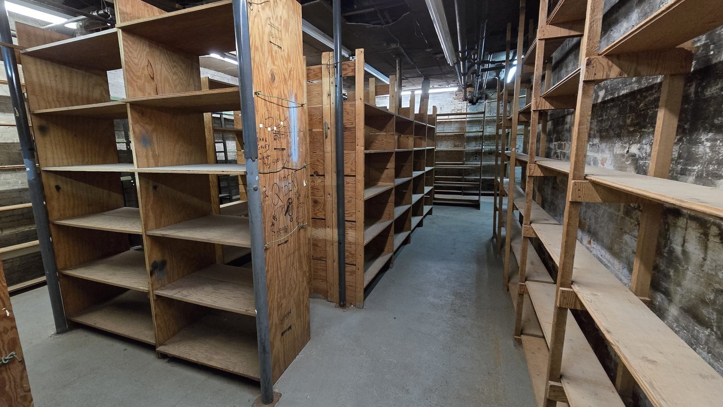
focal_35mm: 15
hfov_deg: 102.9
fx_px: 288
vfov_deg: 70.5
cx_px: 341
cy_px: 209
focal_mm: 2.2
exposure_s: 1/40
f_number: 2.2
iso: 1250
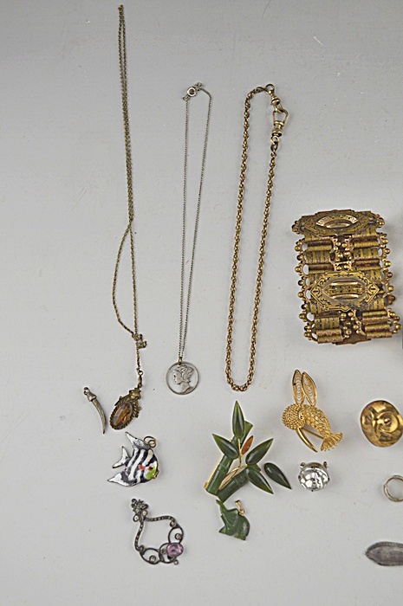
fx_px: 808
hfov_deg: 28.0
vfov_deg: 41.2
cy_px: 303
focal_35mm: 48
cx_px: 202
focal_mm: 32
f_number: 5.6
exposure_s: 1/125
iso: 320
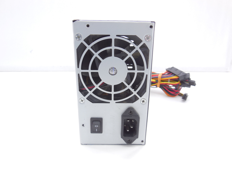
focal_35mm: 25
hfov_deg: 69.4
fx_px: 168
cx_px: 116
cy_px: 87
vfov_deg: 54.9
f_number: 3.1
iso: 125
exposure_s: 1/50
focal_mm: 4.5
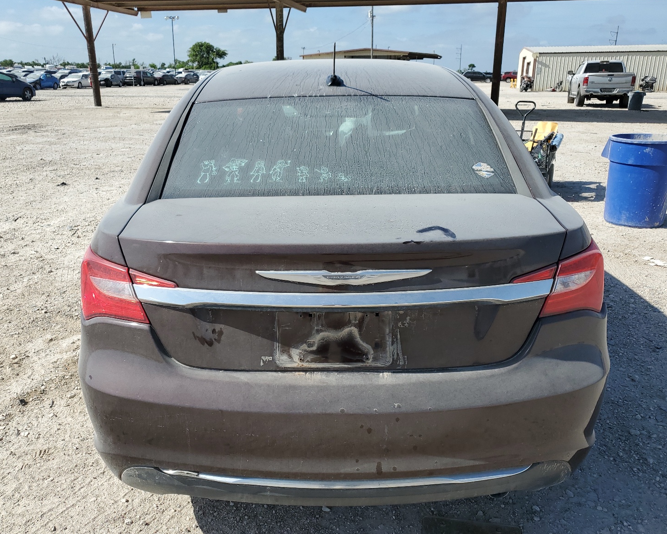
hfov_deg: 62.2
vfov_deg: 51.5
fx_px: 553
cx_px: 334
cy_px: 264
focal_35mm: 28
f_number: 1.5
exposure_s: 1/3333
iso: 50
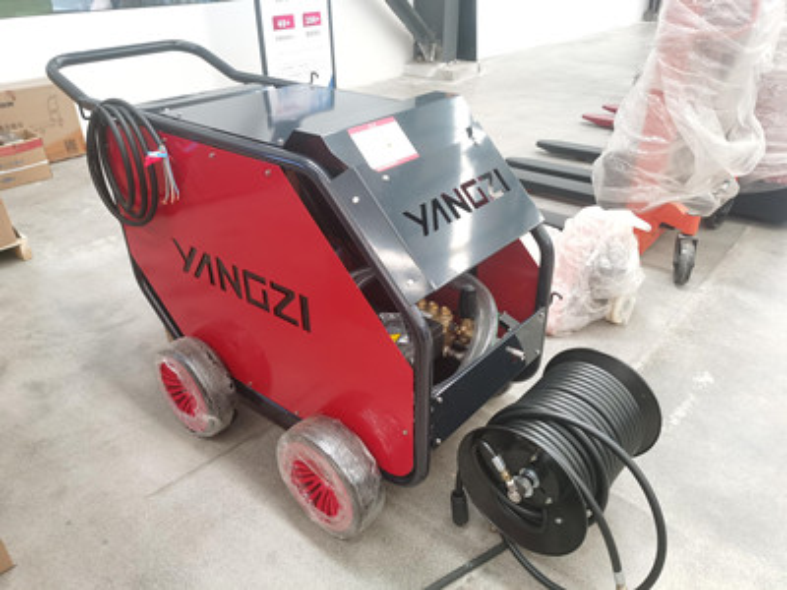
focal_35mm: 27
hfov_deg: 65.3
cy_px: 295
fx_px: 614
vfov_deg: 51.4
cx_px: 394
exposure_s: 1/50
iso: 160
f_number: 1.6
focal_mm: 5.56
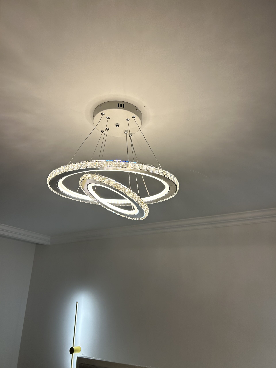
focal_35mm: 26
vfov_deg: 67.3
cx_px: 138
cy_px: 184
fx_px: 276
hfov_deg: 53.1
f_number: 1.5
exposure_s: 1/287
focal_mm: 5.7
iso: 50
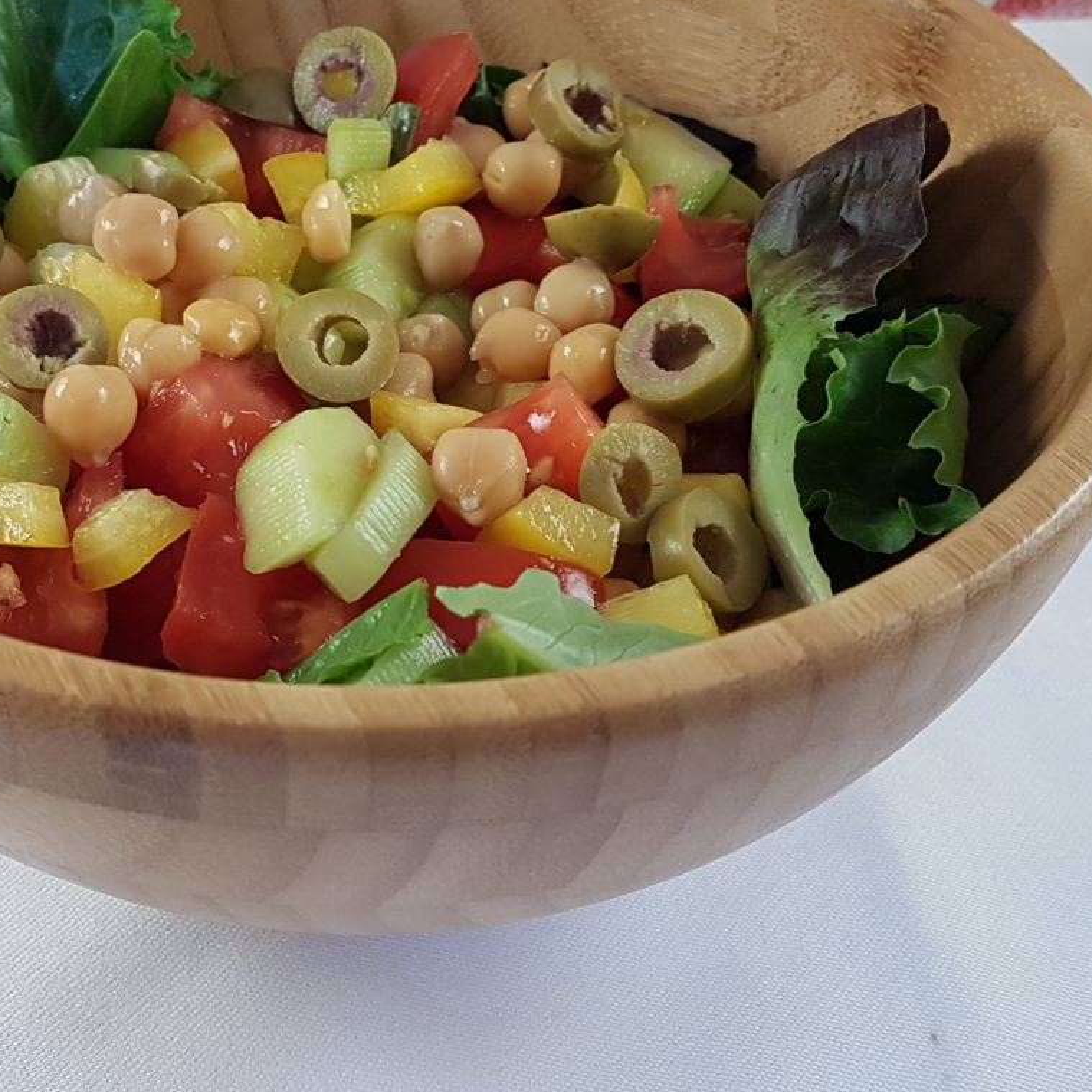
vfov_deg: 52.5
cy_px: 541
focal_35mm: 31
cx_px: 391
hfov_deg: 51.8
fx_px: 1106
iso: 100
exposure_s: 1/50
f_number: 1.7
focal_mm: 4.2
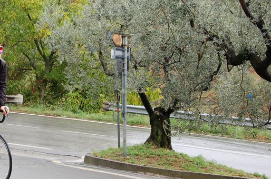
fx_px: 637
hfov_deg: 23.7
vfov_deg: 16.0
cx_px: 55
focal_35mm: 85
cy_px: 89
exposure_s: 1/160
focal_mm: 35
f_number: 6.3
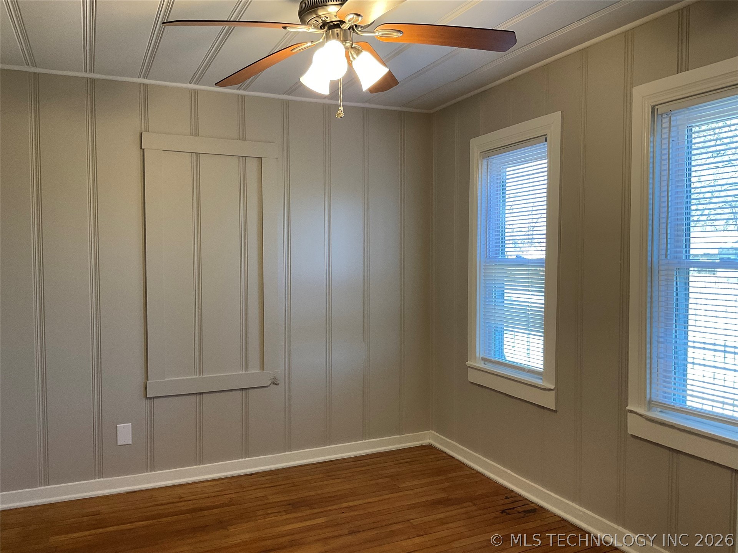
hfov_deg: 61.7
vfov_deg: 48.2
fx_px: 618
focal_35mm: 29
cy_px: 276
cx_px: 369
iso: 64
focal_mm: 3
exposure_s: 1/60
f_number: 1.8
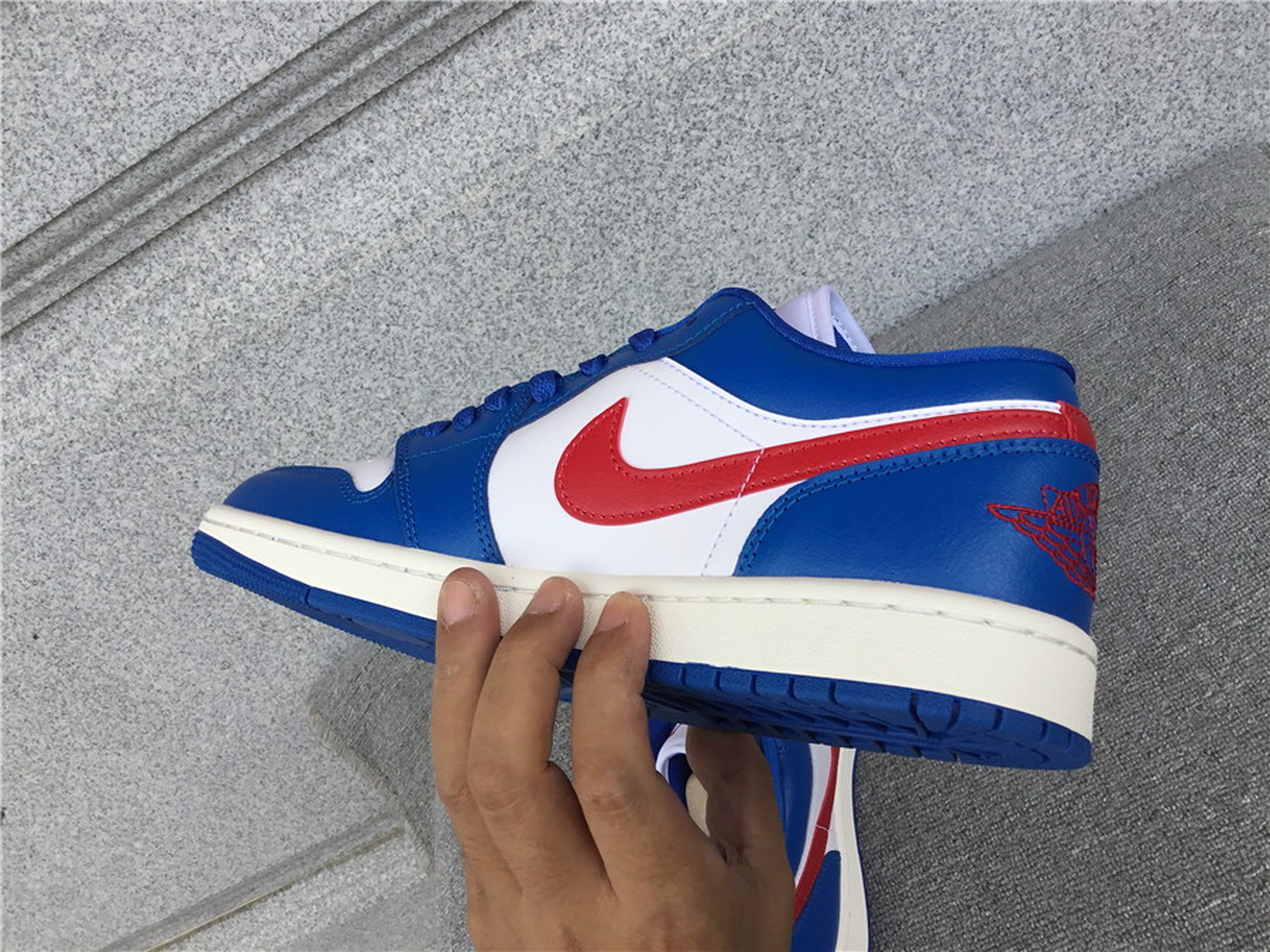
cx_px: 635
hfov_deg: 58.4
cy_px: 476
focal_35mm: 31
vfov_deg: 45.4
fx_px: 1137
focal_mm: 3.3
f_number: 2.4
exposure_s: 1/347
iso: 25
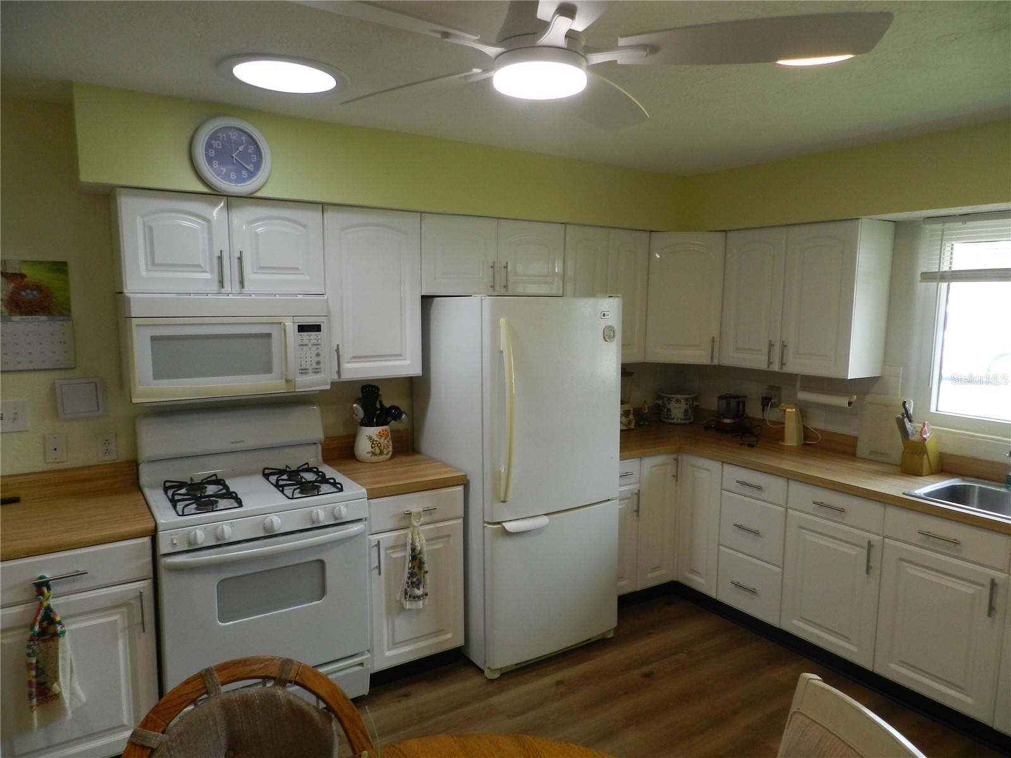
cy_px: 379
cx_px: 506
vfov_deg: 58.9
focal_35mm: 23
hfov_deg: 73.9
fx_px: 672
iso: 160
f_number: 3.4
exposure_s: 1/100
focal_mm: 4
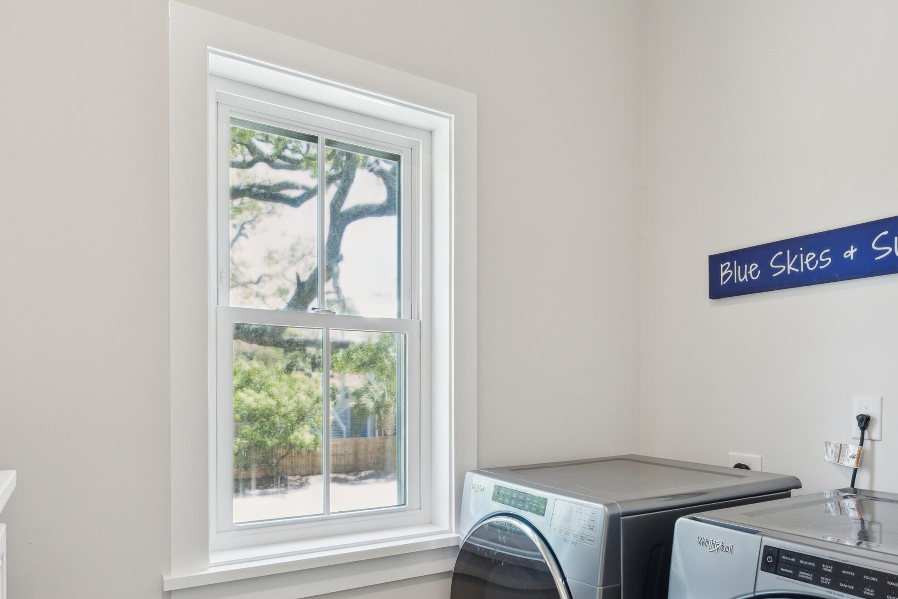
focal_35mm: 24
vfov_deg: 52.0
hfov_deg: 73.7
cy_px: 407
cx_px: 479
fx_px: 599
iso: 500
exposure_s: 1/15
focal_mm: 16
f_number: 7.1
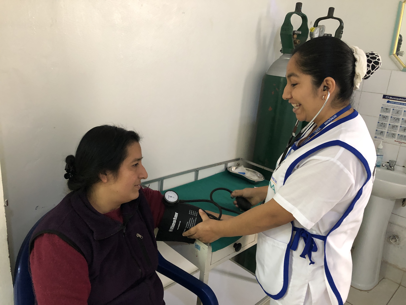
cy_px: 152
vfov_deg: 49.7
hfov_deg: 63.4
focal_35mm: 28
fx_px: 328
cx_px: 203
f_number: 1.8
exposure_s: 1/7
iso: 100
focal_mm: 4
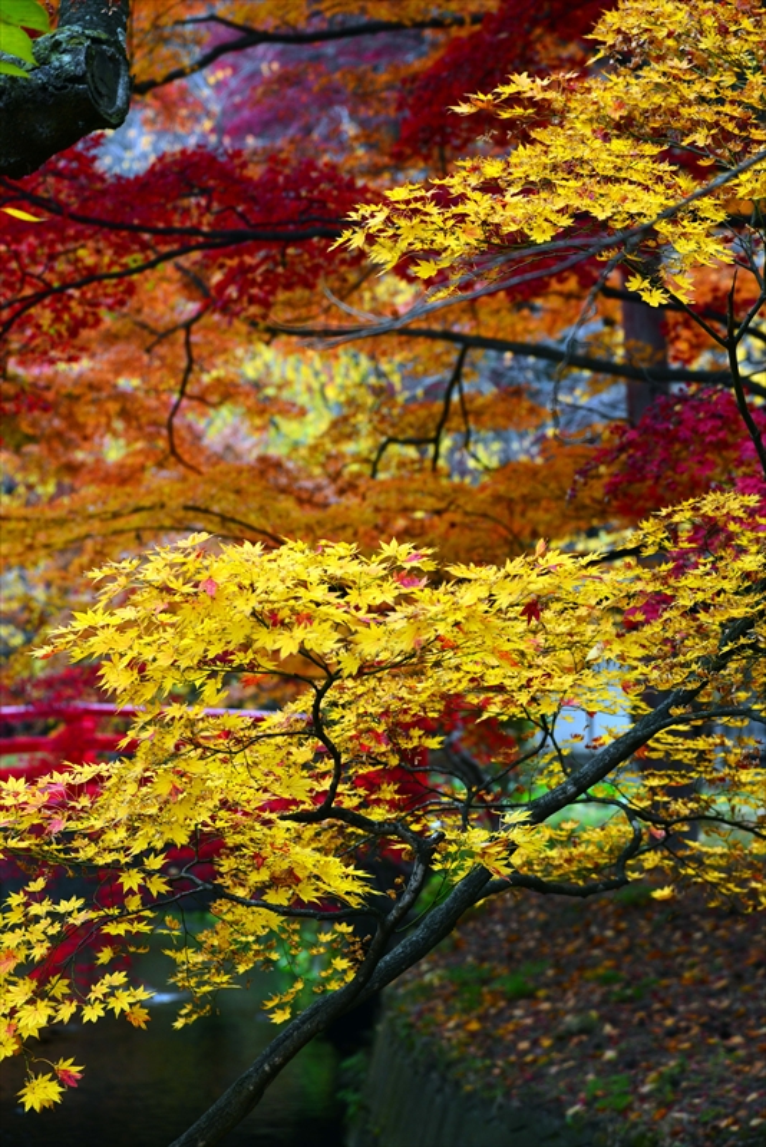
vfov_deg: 17.1
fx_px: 3826
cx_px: 383
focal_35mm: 120
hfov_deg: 11.4
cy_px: 574
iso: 800
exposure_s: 1/250
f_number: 6.3
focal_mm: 120
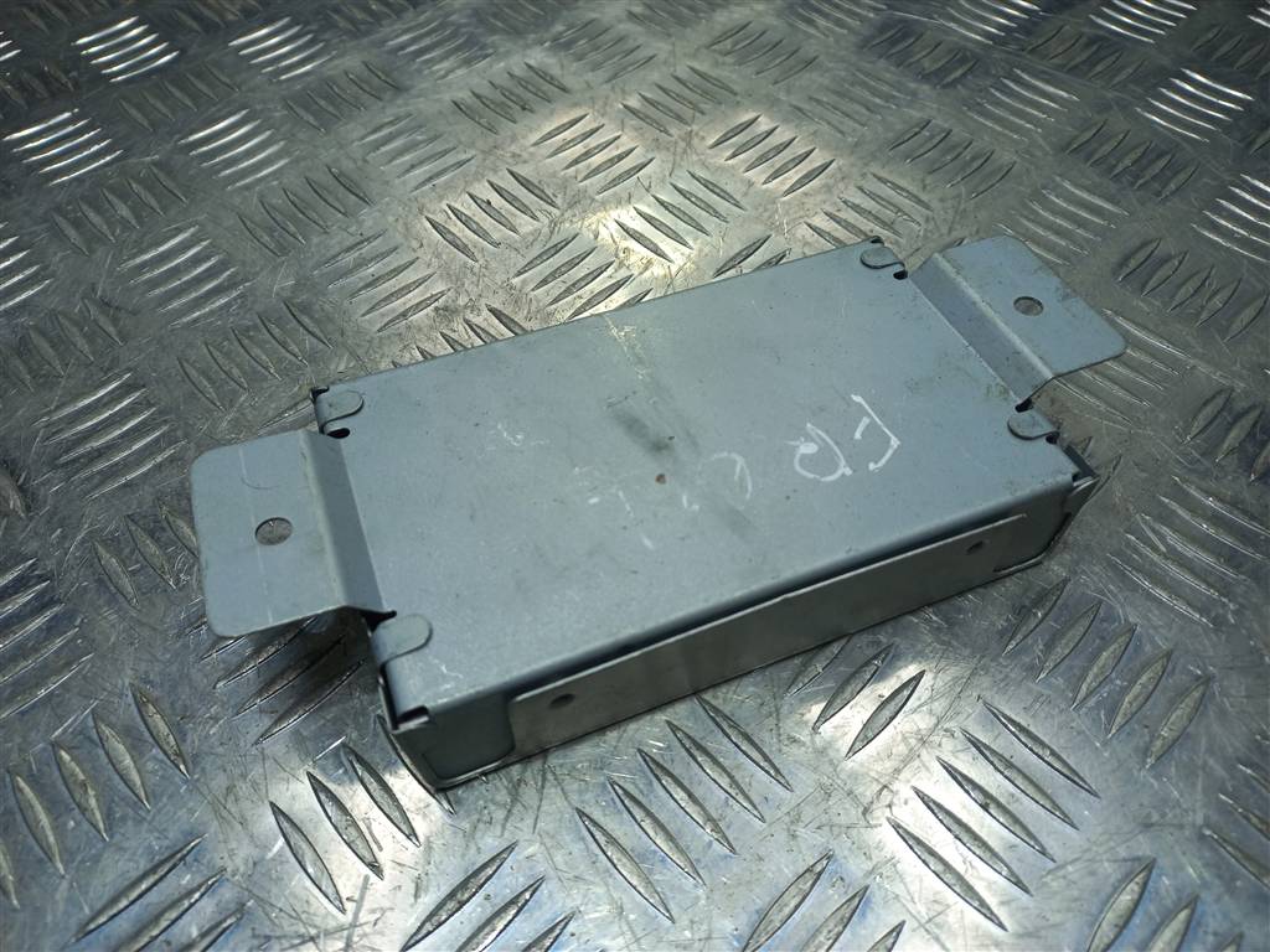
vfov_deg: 54.9
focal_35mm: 25
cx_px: 635
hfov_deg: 69.4
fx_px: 917
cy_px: 476
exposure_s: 1/100
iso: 25
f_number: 1.8
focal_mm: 4.6
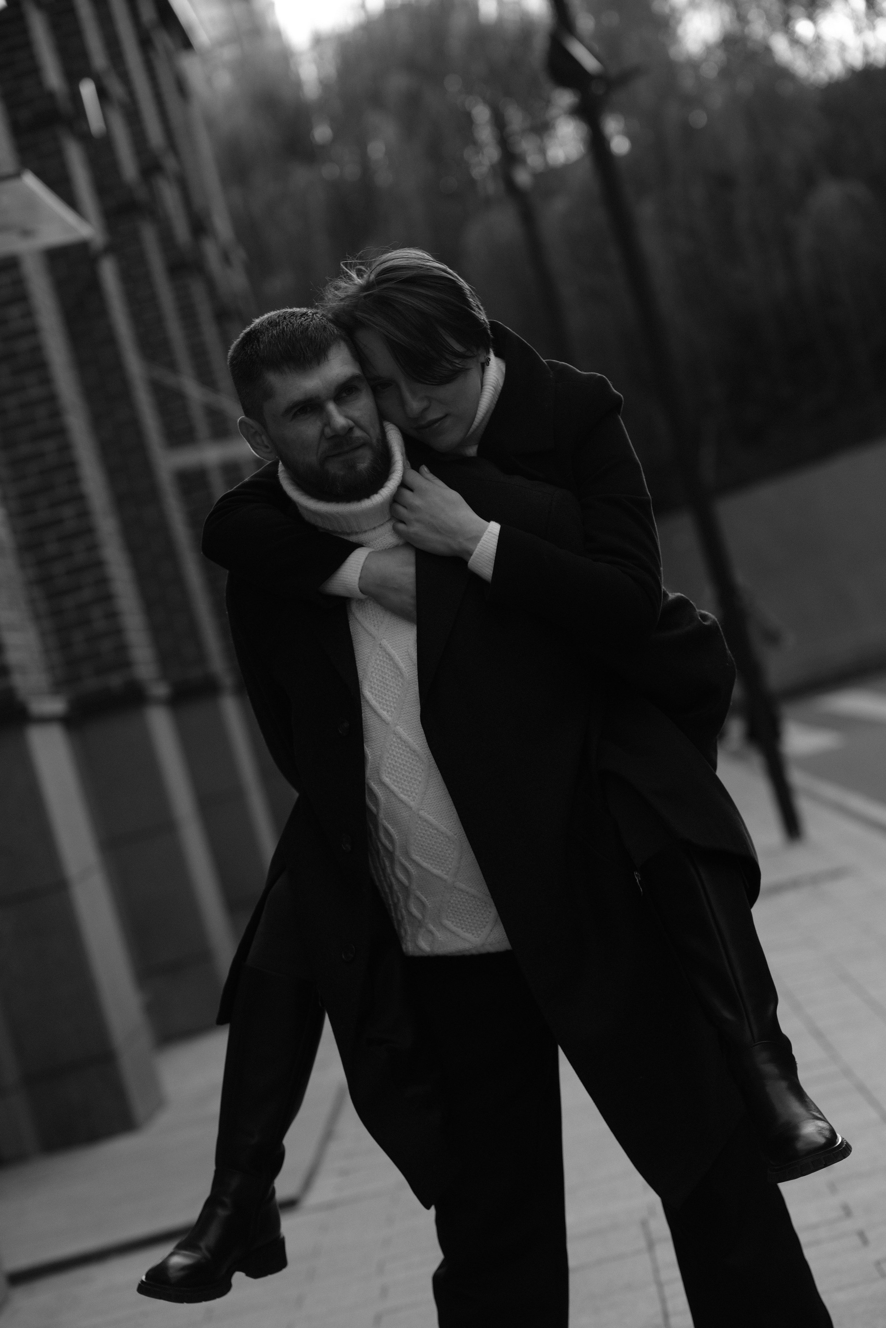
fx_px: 4171
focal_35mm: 113
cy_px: 664
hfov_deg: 12.1
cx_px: 443
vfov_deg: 18.1
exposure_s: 1/500
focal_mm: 75
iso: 200
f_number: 2.8
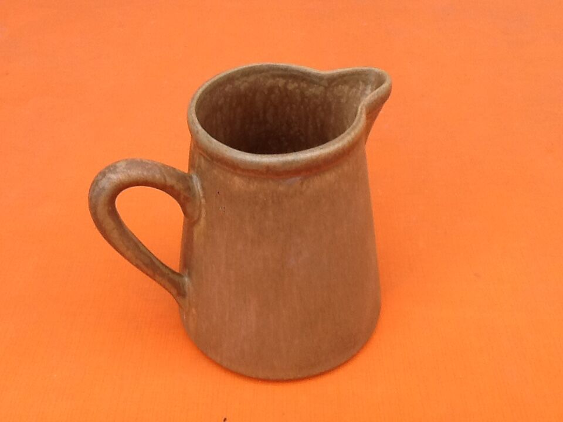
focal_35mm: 44
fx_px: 716
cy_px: 211
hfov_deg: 42.9
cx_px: 282
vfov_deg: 32.9
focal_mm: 2.03
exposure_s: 1/50
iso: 50
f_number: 2.4
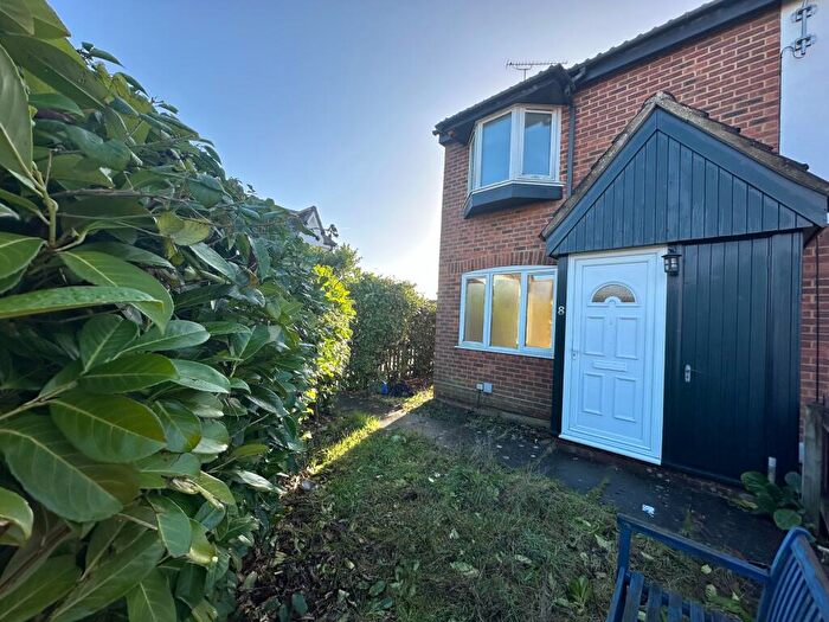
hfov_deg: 102.1
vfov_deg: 85.7
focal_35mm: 14
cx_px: 414
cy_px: 311
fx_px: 335
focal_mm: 2.22
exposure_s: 1/479
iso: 40
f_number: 2.2
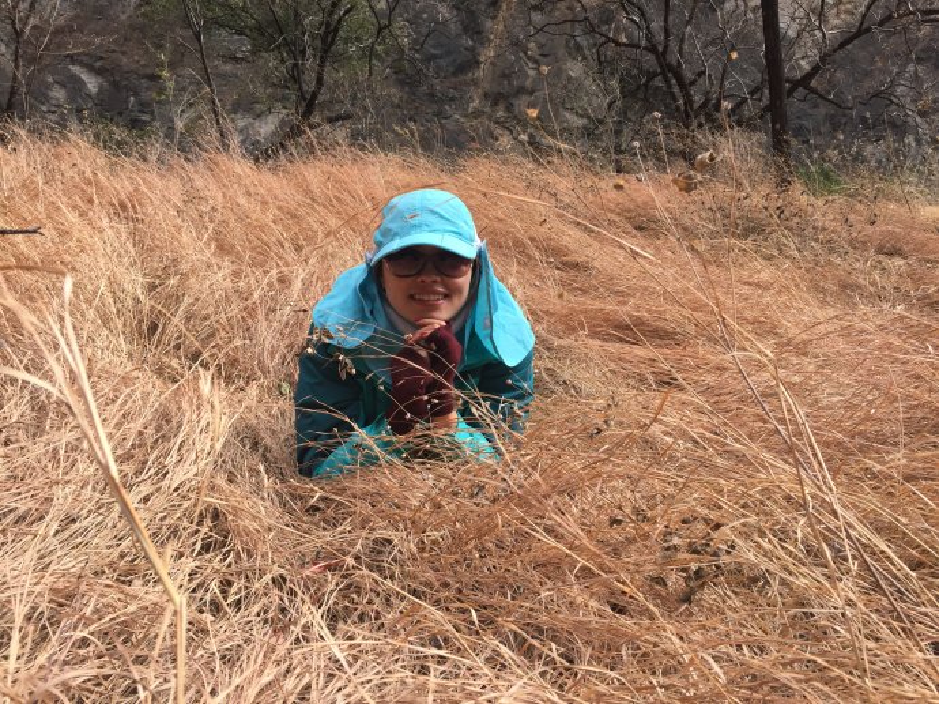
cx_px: 470
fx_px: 786
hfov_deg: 61.7
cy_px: 352
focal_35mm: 29
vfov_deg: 48.2
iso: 32
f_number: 2.2
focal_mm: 4.15
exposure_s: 1/293
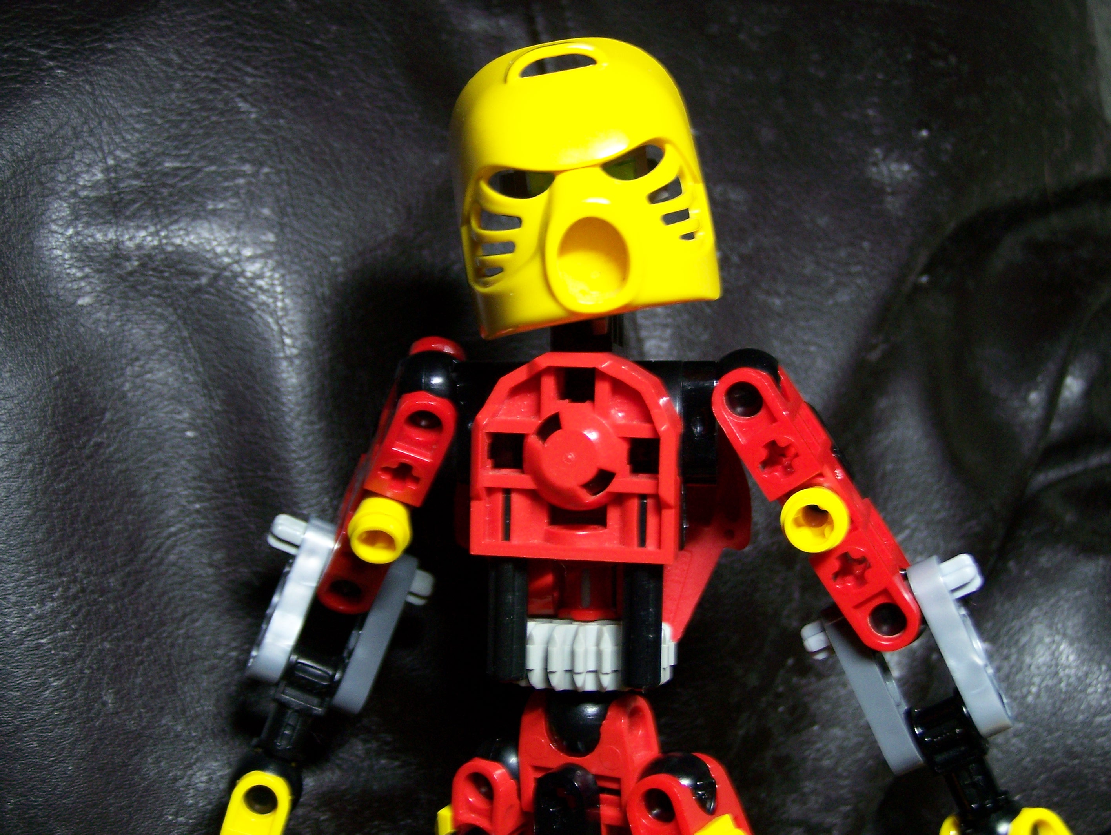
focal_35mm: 59
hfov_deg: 32.7
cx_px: 556
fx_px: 1895
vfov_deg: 24.8
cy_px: 418
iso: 160
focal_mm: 9.8
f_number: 3.1
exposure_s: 1/15
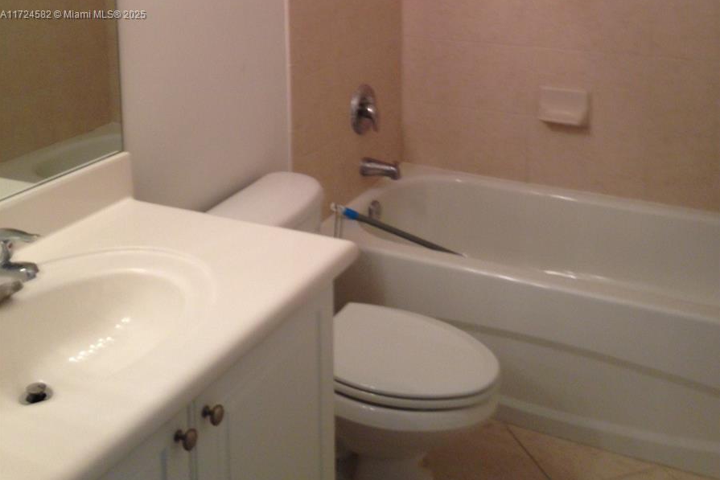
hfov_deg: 42.7
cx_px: 360
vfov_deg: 27.8
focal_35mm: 46
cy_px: 15
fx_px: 920
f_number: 2.4
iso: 64
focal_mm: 4.12
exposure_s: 1/20
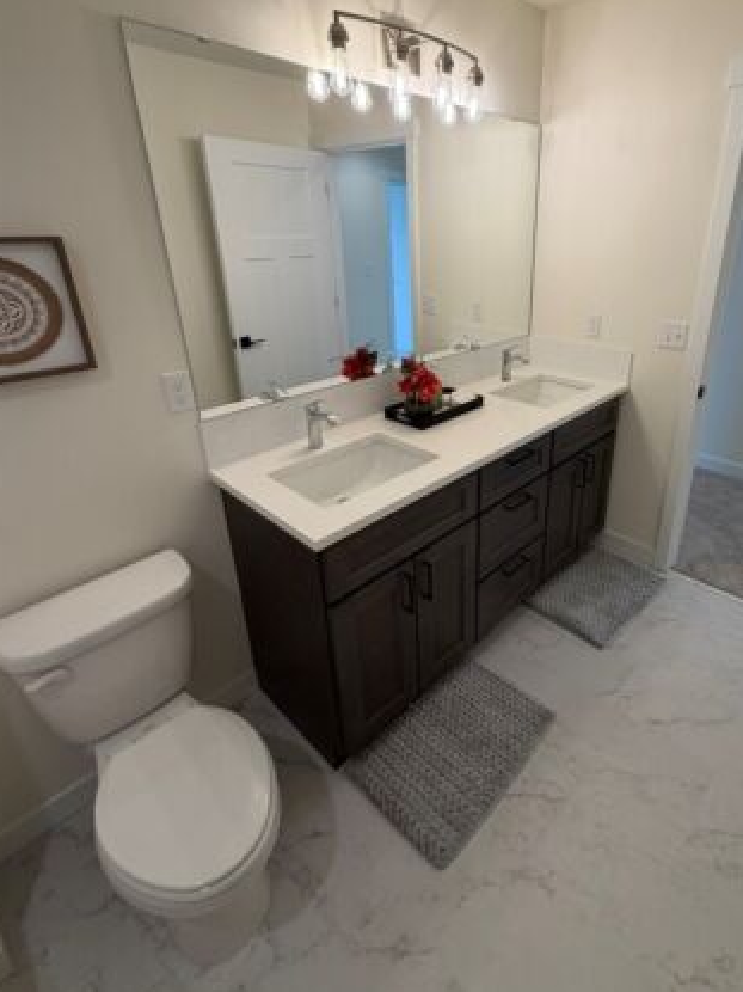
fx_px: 515
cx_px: 461
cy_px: 436
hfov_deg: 70.5
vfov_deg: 87.4
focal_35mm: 18
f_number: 2.2
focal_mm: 2.22
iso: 100
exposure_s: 1/120
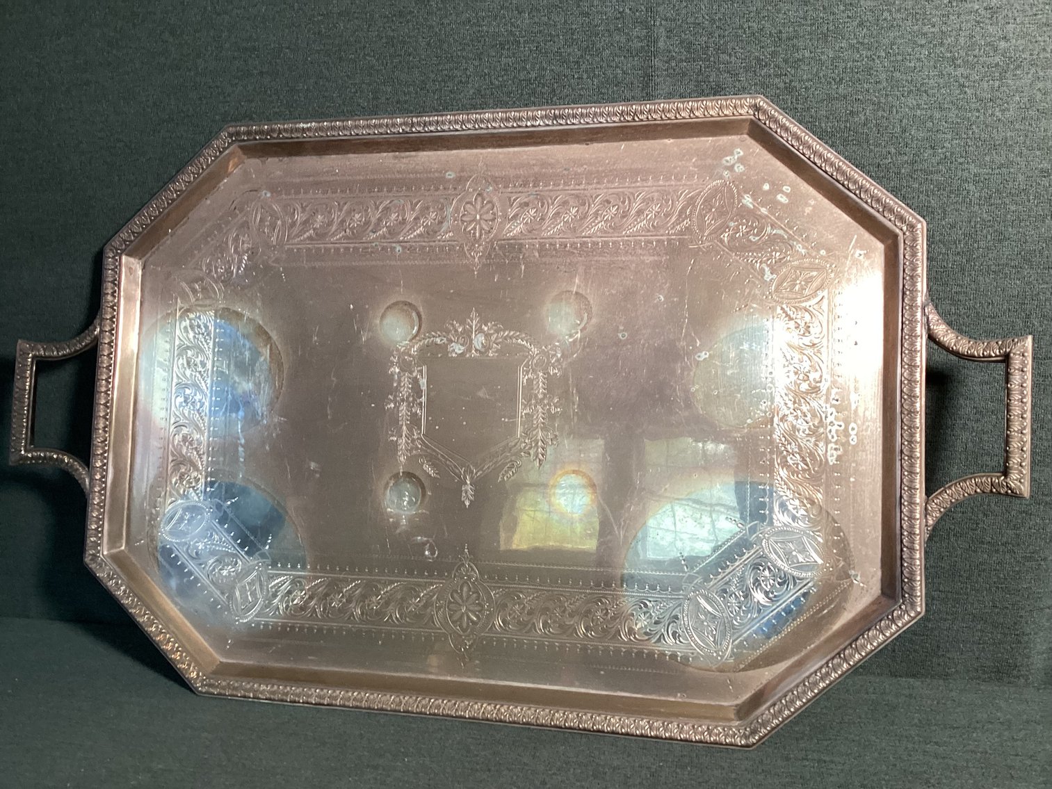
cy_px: 394
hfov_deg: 58.3
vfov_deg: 45.4
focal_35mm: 31
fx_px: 942
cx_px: 526
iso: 200
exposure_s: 1/50
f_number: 2.4
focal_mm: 3.3
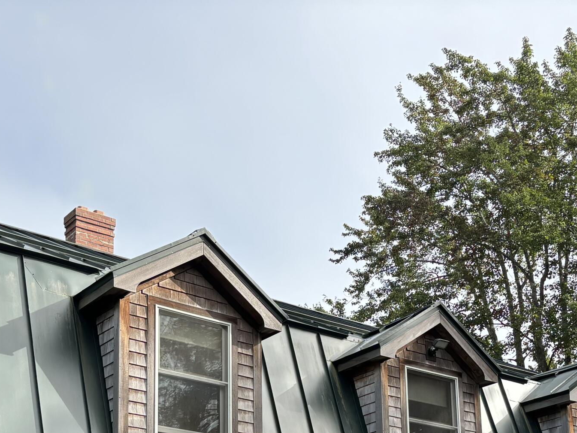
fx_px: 967
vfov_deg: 23.6
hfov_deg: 33.2
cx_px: 247
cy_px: 482
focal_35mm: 58
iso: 50
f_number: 1.6
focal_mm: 5.96
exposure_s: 1/1399
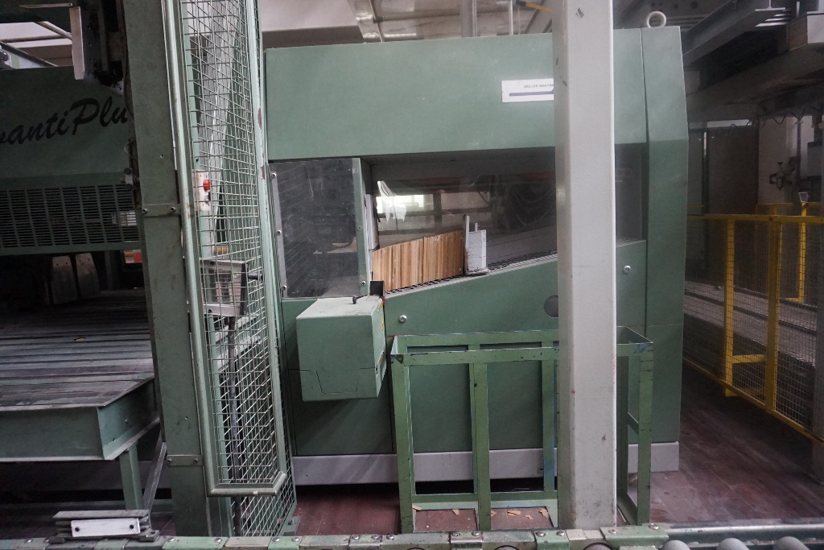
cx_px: 412
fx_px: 549
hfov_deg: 73.7
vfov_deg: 53.1
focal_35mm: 24
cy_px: 275
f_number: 3.5
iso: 3200
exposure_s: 1/80
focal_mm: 16
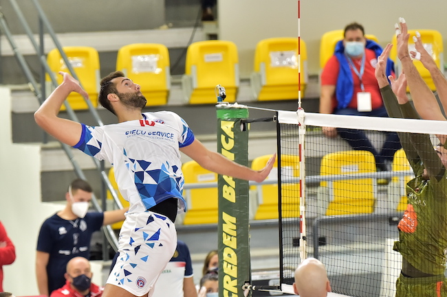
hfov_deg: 12.8
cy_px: 148
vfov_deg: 8.6
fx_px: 1986
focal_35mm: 160
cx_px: 224
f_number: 2.8
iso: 2000
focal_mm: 160
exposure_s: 1/750
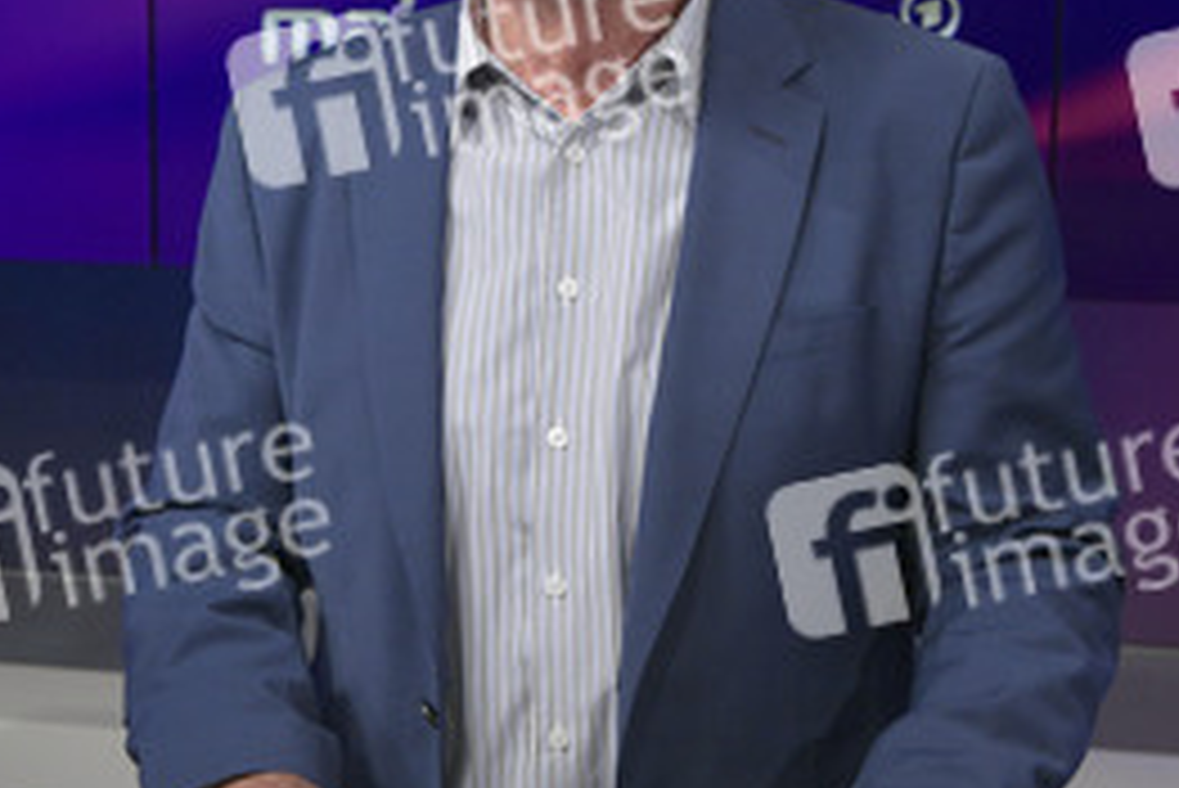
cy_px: 306
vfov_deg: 23.4
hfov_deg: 34.5
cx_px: 590
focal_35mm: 58
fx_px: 1900
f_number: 7.1
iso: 2000
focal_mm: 38
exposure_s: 1/200
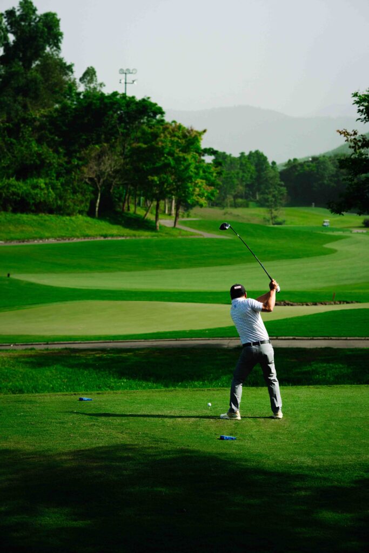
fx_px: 1076
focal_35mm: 70
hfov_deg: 19.5
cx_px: 184
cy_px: 276
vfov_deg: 28.8
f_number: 5
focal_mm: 70
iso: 500
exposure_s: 1/1250
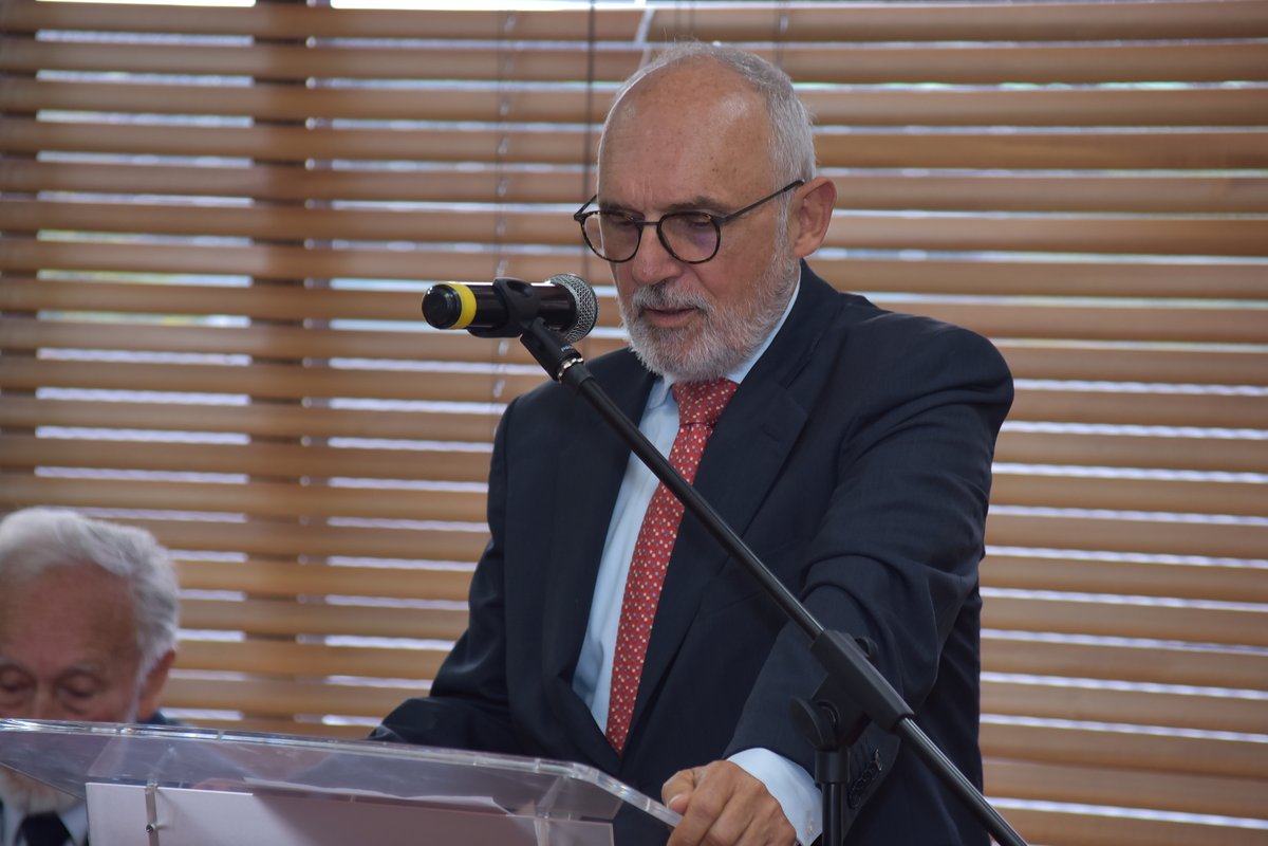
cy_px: 423
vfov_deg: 8.9
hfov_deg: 13.2
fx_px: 5459
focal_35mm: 155
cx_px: 634
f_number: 5.6
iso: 640
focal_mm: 155
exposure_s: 1/80
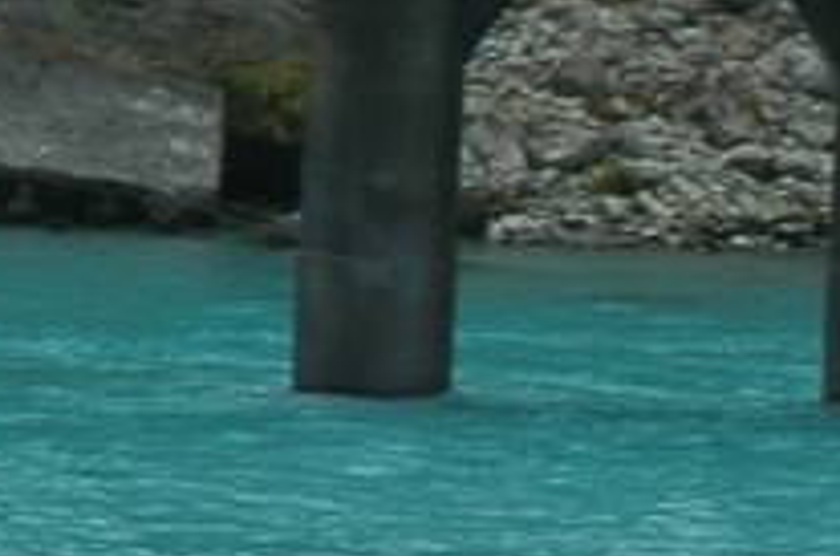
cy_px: 791
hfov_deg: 2.7
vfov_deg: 1.8
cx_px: 1696
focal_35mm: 764
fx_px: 17786
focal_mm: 70
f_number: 10
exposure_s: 1/250
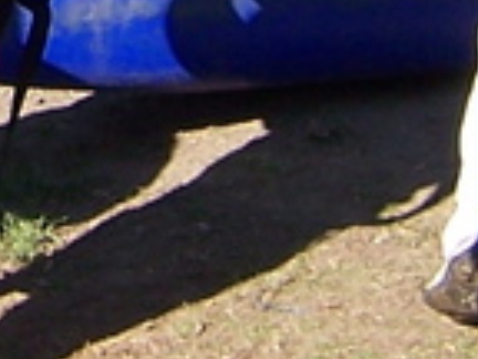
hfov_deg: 8.2
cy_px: -525
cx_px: -372
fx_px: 3231
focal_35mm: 234
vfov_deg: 6.1
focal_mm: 5.5
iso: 80
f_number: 3.4
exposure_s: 1/350
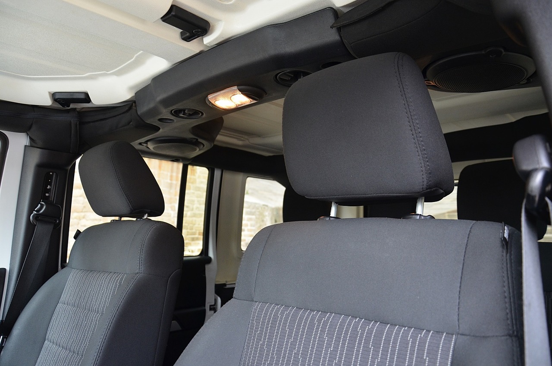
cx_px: 276
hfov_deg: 67.5
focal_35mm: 27
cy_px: 183
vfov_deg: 47.7
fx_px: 413
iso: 560
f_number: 4
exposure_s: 1/60
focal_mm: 18
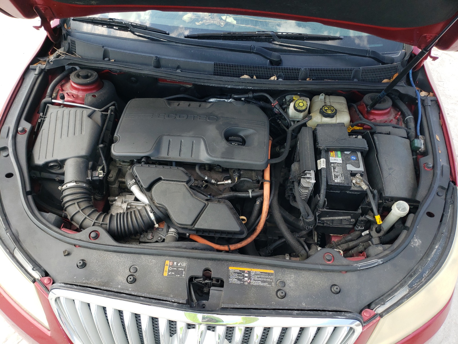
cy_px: 172
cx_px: 229
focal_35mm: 26
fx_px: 344
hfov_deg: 67.3
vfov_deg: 53.1
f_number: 1.5
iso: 50
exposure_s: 1/476
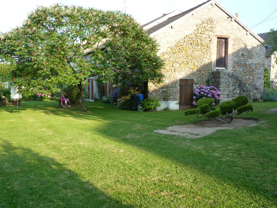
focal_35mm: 36
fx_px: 288
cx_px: 138
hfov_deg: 51.4
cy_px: 104
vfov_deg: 39.7
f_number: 3.6
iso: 80
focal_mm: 6.4
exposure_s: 1/125
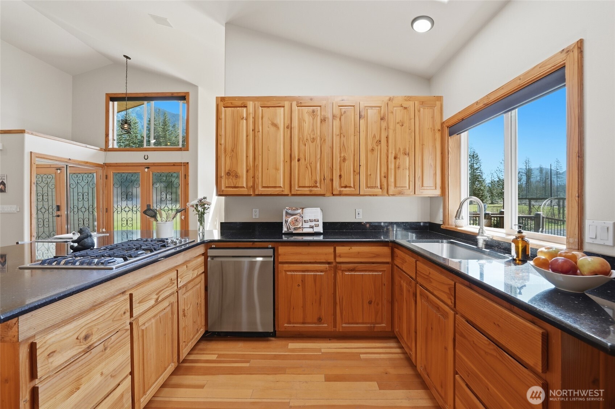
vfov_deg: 85.4
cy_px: 204
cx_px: 308
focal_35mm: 13
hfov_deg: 108.3
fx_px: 222
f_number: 9
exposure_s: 1/80
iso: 250
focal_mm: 13
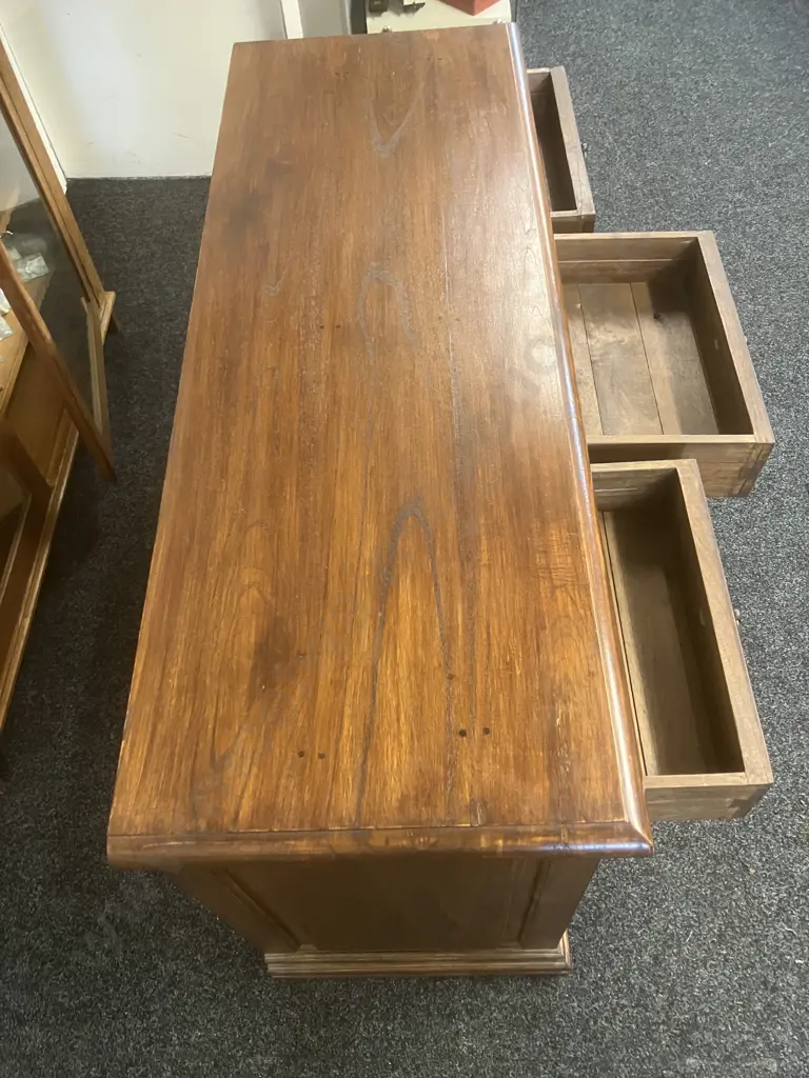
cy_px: 539
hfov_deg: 49.7
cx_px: 404
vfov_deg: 63.4
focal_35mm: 28
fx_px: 873
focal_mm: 3.99
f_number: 1.8
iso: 400
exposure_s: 1/33
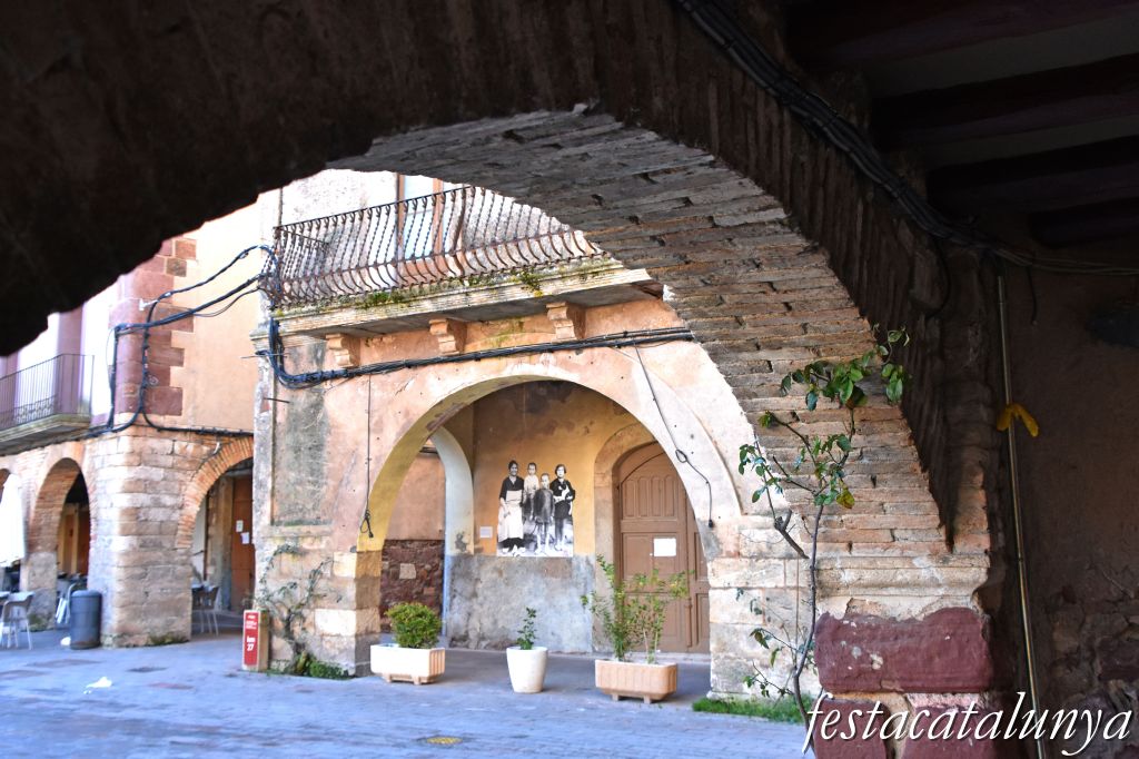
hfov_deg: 53.1
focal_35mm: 36
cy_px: 380
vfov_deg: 36.8
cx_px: 570
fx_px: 1139
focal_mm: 24
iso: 1000
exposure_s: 1/200
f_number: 5
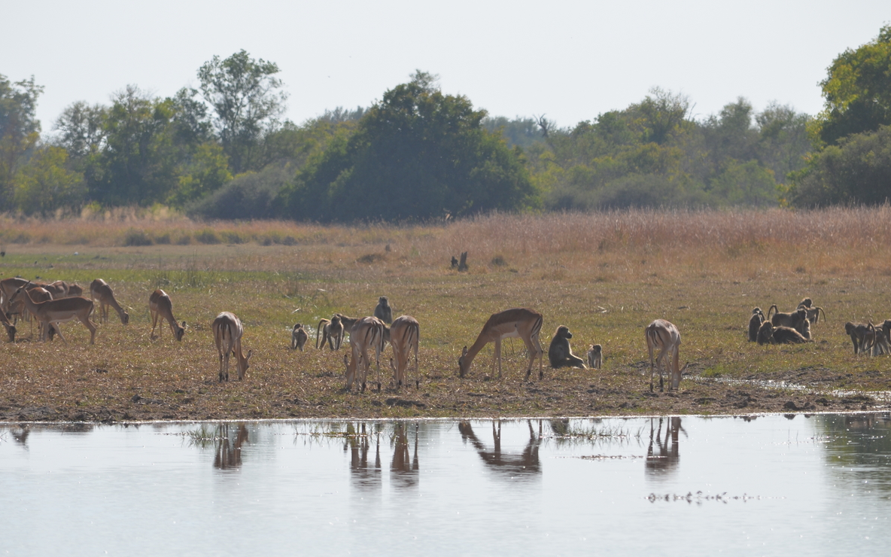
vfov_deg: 3.3
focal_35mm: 396
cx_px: 441
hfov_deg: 5.3
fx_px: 9616
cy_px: 293
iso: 200
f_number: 7.1
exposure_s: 1/800
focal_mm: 240
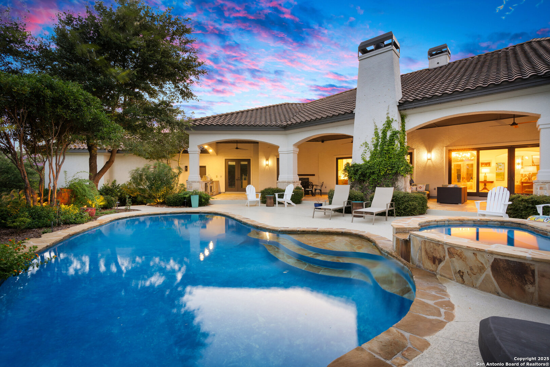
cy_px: 184
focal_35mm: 16
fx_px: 244
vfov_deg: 73.7
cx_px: 275
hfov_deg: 96.7
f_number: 8
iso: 100
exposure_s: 1.6
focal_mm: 16
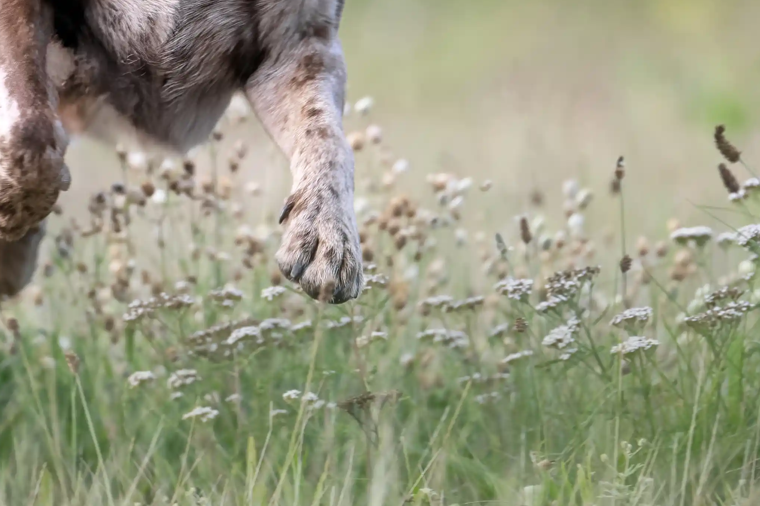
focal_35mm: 808
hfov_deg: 2.6
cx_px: 364
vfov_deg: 1.7
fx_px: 17054
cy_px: -249
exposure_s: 1/1000
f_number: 2.8
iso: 720
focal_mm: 200
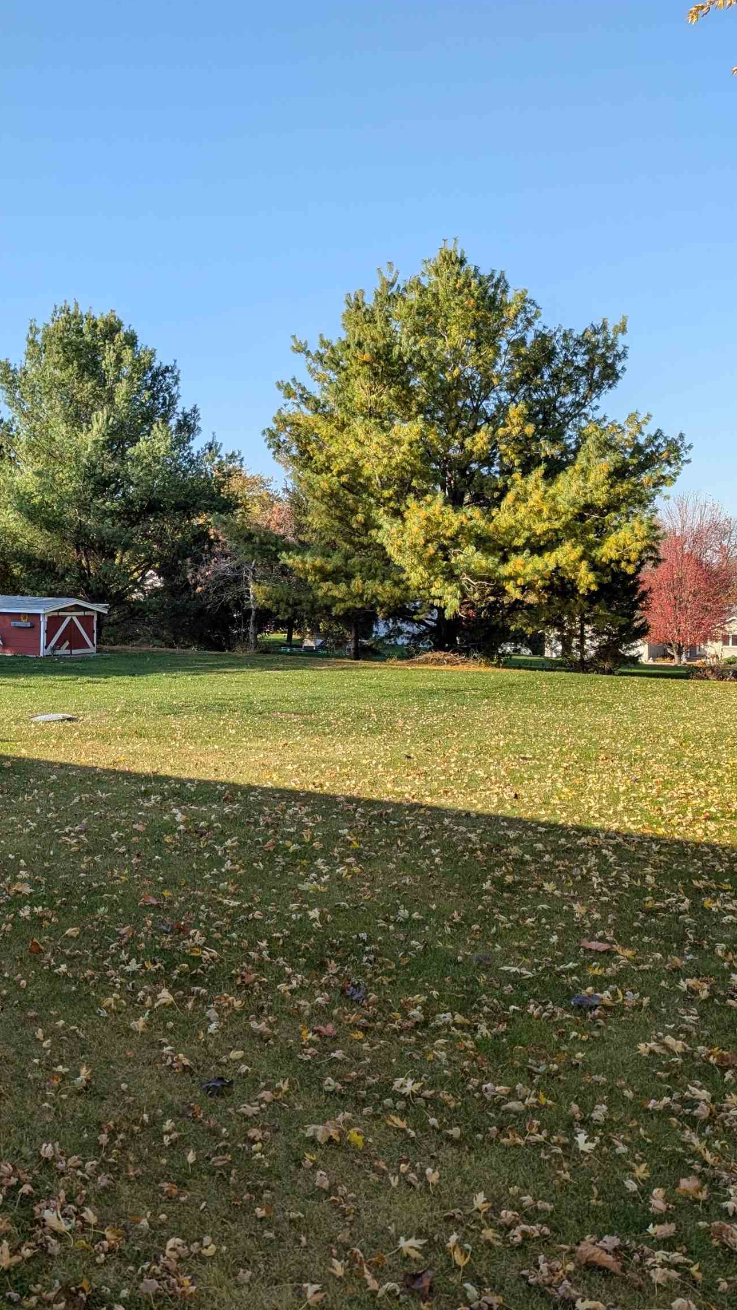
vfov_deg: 56.6
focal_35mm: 35
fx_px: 1216
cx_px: 76
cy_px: 655
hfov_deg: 32.1
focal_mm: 6.9
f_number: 1.68
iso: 21
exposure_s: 1/597
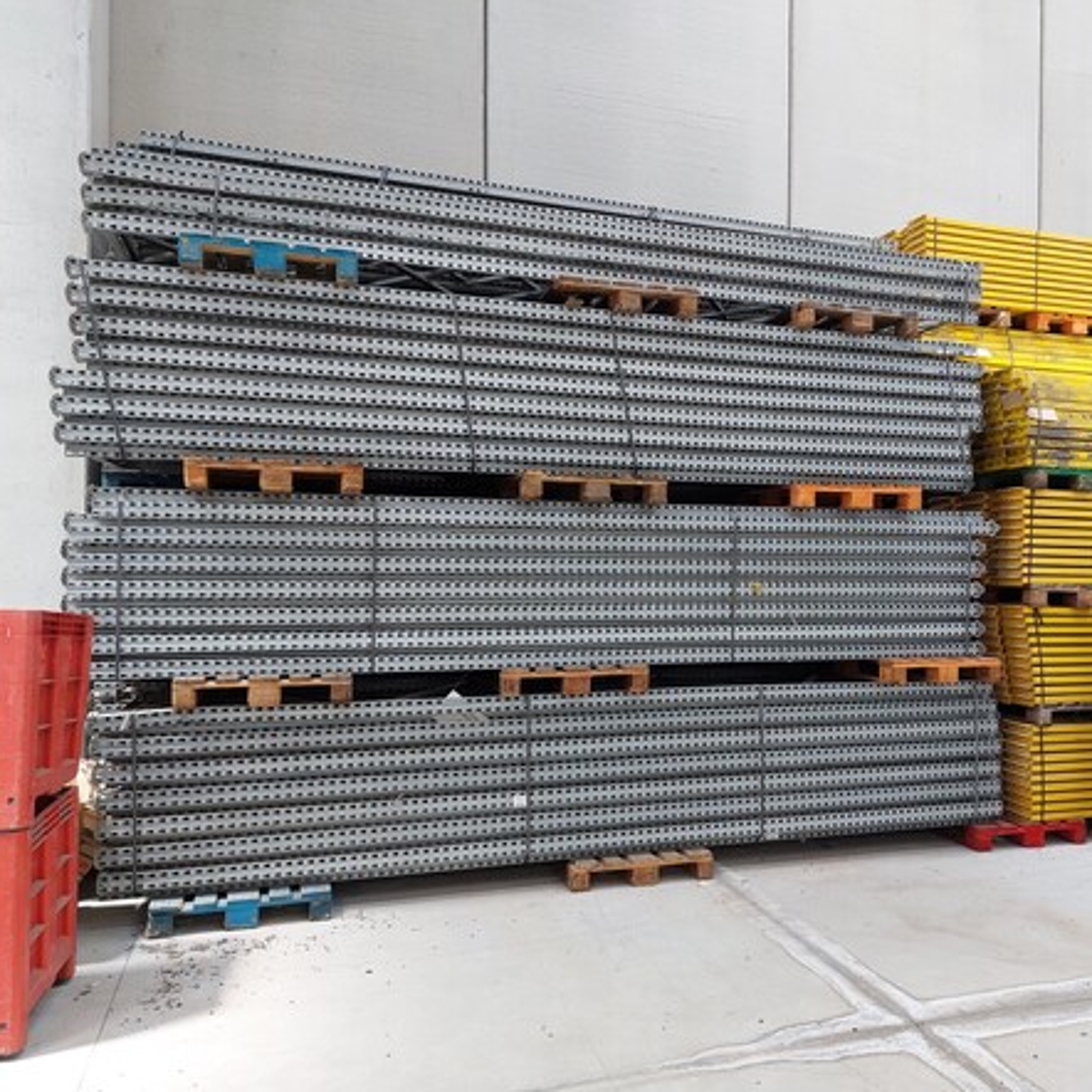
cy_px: 546
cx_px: 672
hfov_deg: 53.5
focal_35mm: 30
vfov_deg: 54.0
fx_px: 1071
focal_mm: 5.23
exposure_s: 1/120
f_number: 1.8
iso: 64
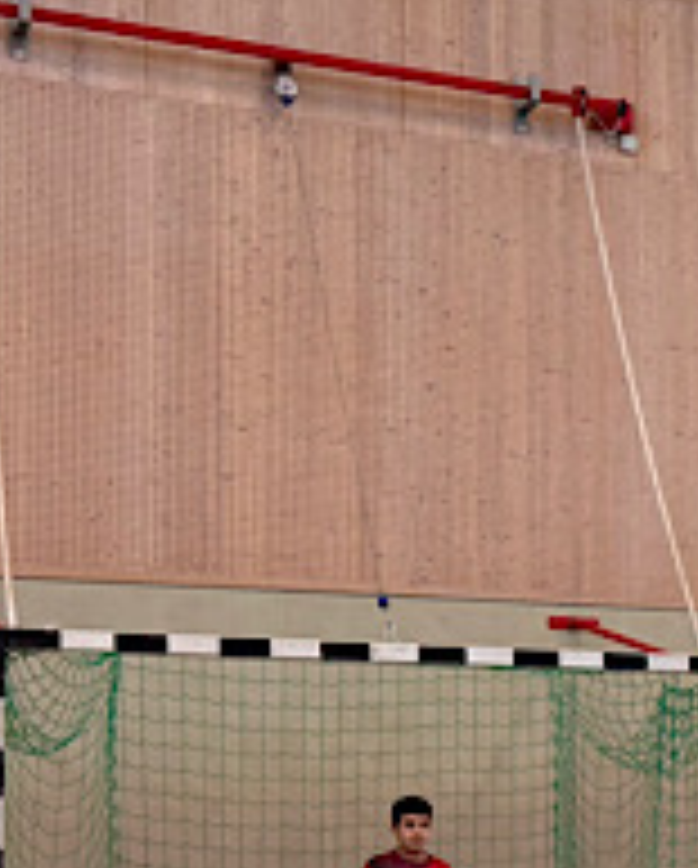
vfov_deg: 19.4
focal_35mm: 97
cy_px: 792
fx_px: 2499
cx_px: 1342
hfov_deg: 13.8
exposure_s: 1/100
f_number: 1.78
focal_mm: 6.76
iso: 125
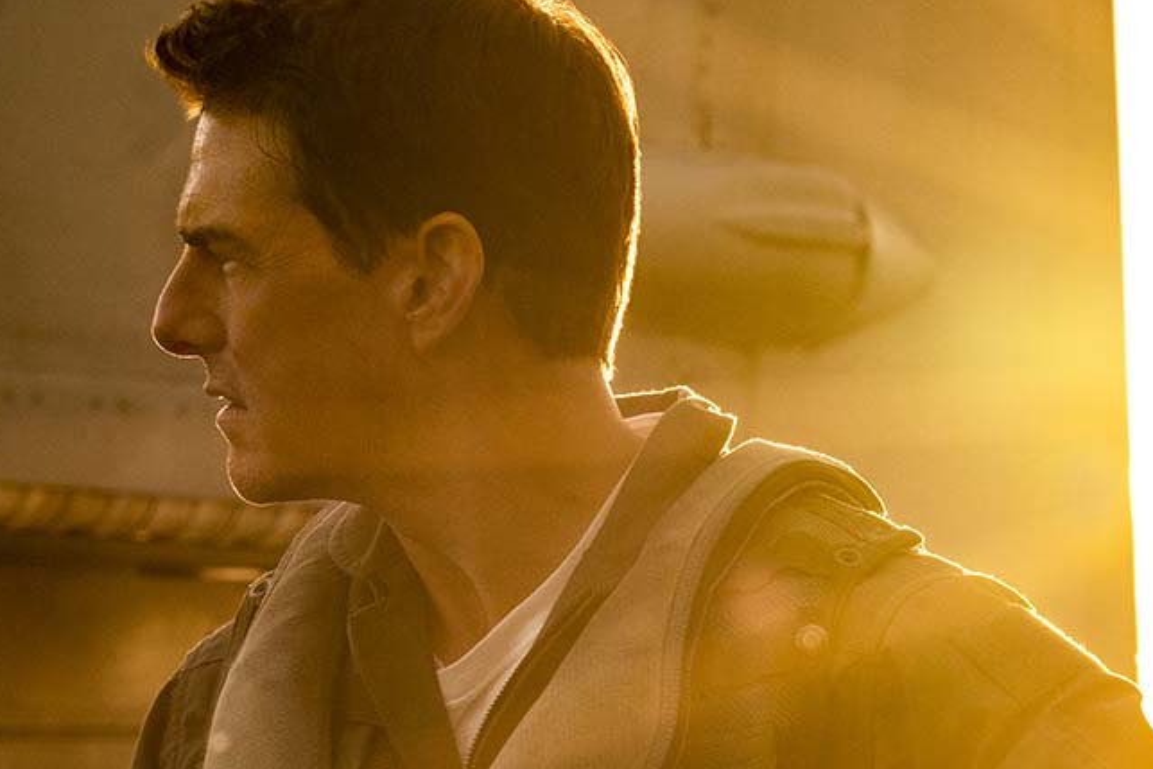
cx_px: 317
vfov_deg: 4.9
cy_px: 683
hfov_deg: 7.3
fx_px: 8969
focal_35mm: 280
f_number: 9
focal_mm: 100
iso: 640
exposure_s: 1/250
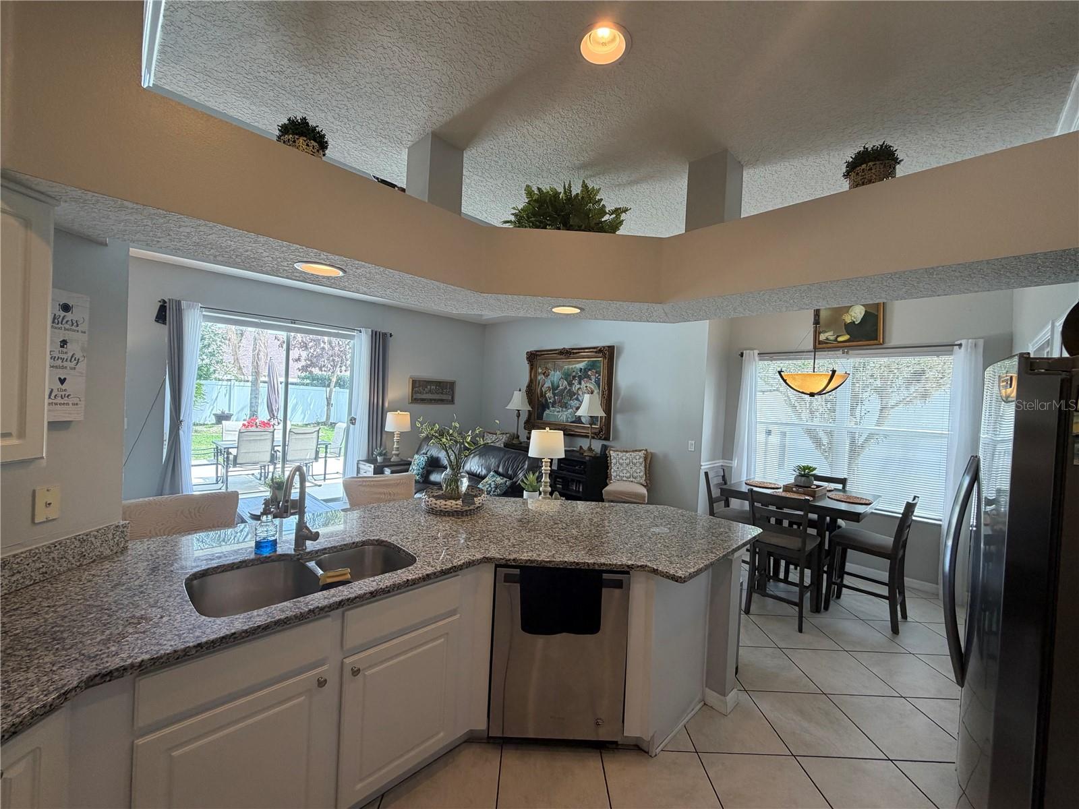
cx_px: 540
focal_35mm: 14
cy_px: 404
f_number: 2.2
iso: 125
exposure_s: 1/120
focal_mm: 2.22
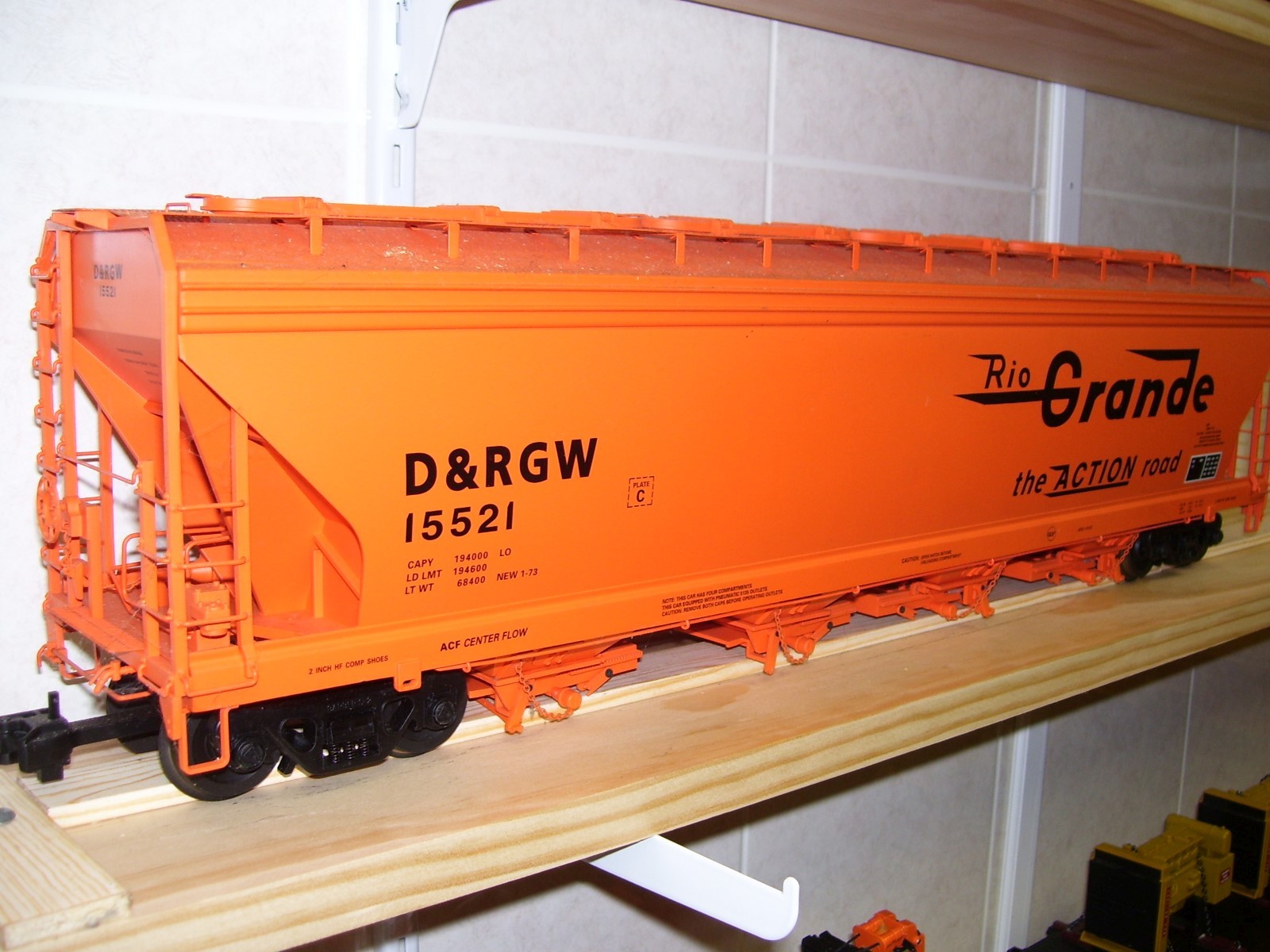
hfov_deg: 50.1
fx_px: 1357
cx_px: 635
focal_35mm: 37
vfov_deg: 38.7
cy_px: 476
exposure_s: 1/60
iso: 80
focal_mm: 6
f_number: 2.7
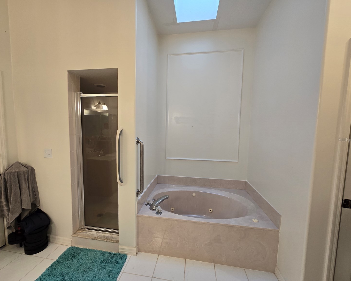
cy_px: 140
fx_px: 145
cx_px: 168
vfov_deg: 88.0
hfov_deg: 100.6
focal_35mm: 14
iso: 125
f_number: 2.2
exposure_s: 1/60
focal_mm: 2.2
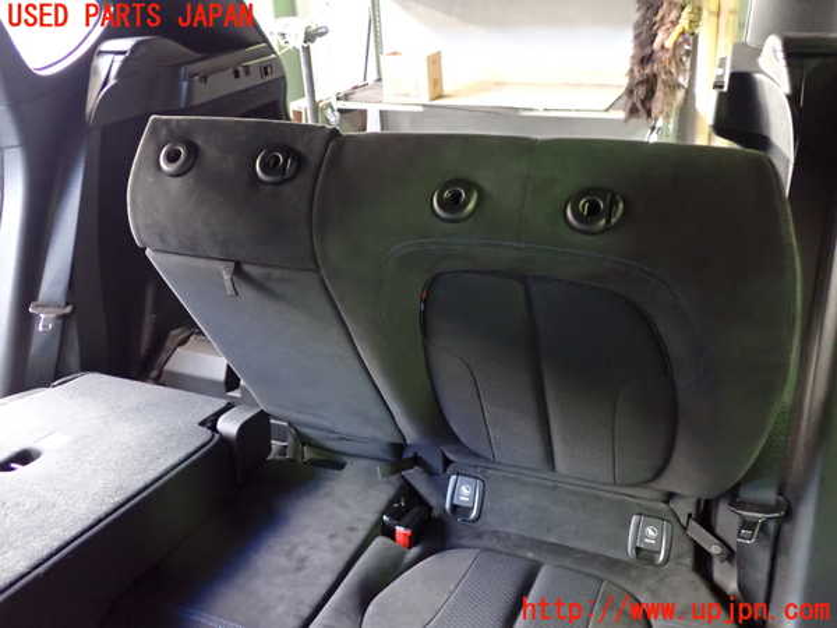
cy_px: 314
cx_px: 418
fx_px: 725
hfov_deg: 60.0
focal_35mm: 30
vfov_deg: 46.8
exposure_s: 1/50
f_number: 2.3
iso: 1250
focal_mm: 5.4
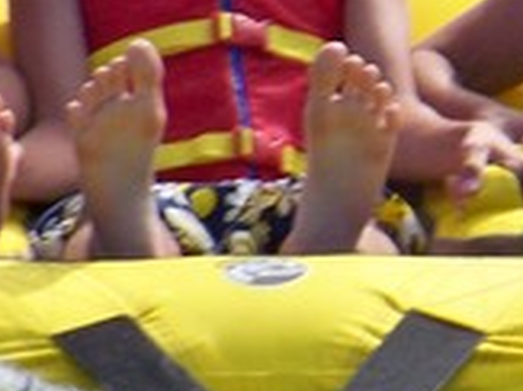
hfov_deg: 1.3
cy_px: 128
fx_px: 23522
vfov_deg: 1.0
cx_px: 436
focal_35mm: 1558
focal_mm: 70.2
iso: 80
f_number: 4.8
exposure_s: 1/400
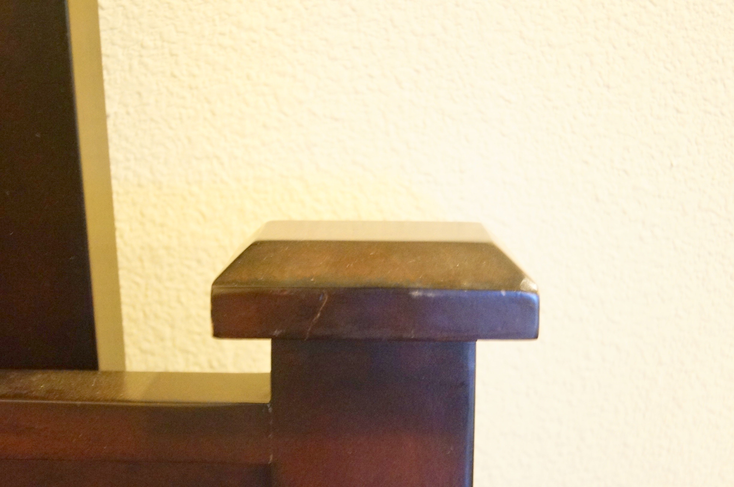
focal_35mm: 52
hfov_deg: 37.9
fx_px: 1069
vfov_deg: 25.7
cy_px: 244
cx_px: 367
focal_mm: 35
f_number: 5
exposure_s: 1/6
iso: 3200
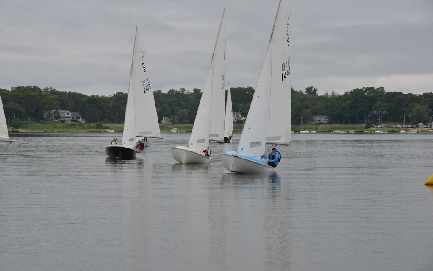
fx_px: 1263
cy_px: 134
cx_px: 216
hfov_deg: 19.5
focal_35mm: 107
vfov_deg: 12.2
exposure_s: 1/250
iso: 110
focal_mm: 70
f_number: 8
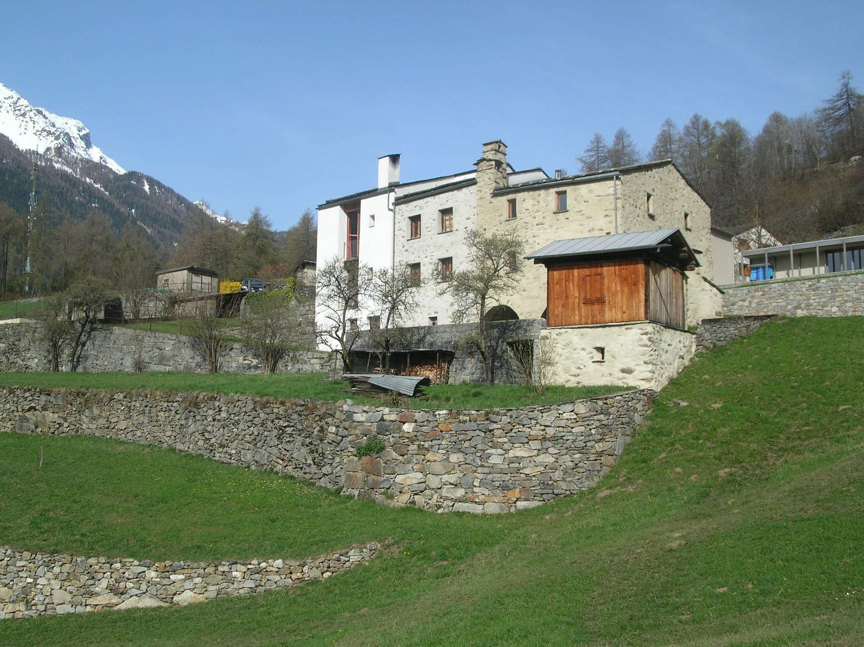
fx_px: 898
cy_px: 324
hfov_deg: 51.4
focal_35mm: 36
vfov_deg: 39.6
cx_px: 432
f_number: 3.7
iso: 50
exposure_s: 1/818
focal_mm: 6
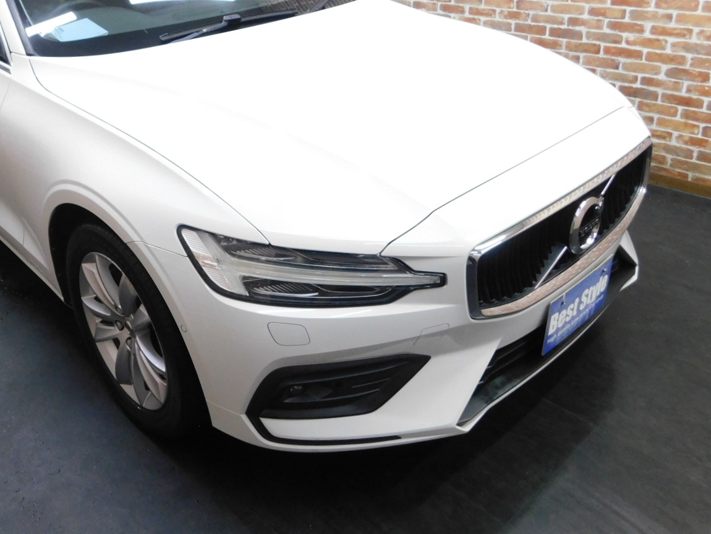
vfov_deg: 43.5
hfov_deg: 56.0
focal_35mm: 32
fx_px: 657
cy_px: 178
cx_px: 257
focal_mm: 4
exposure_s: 1/30
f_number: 3
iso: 320
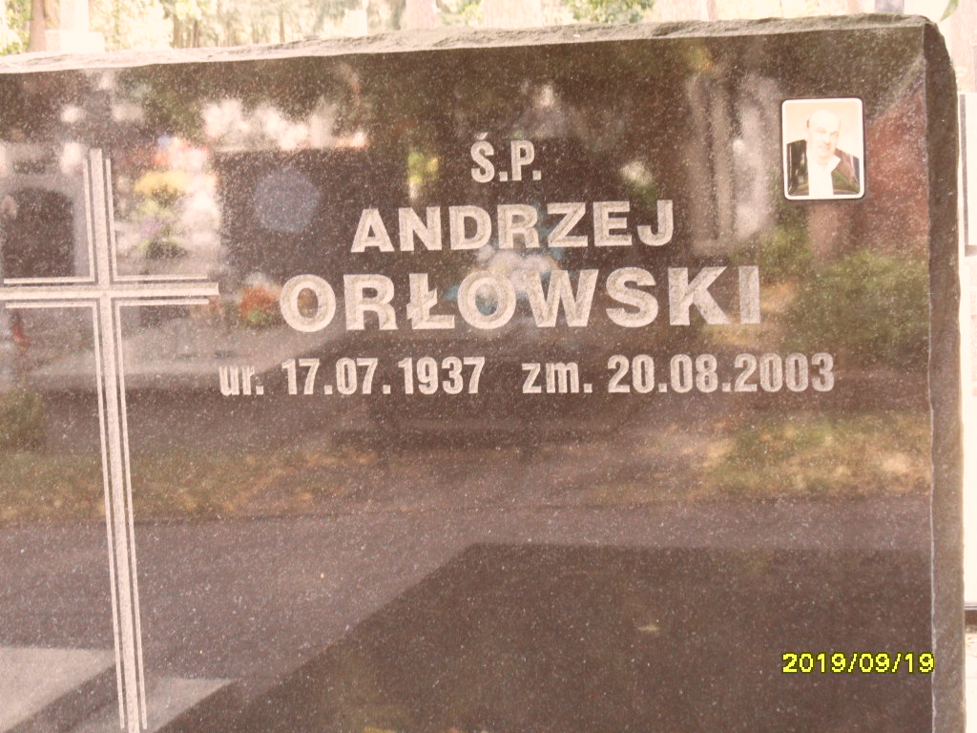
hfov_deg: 24.4
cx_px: 488
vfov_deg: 18.4
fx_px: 2258
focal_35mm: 80
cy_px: 366
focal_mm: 13.2
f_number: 4.2
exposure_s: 1/45
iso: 200
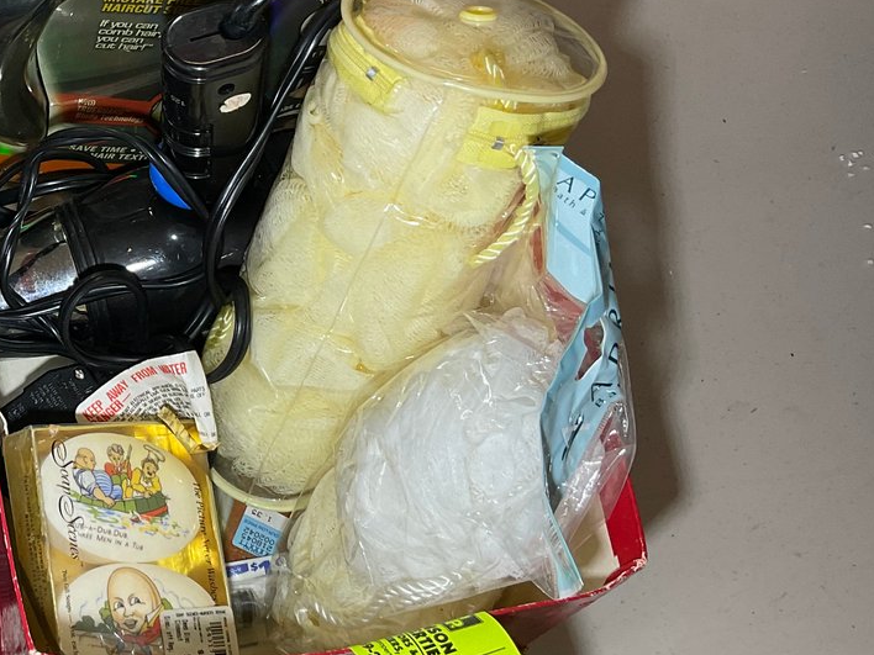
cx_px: 14
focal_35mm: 62
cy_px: 251
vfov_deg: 23.6
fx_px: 1565
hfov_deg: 29.3
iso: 50
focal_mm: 3
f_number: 1.8
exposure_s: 1/60
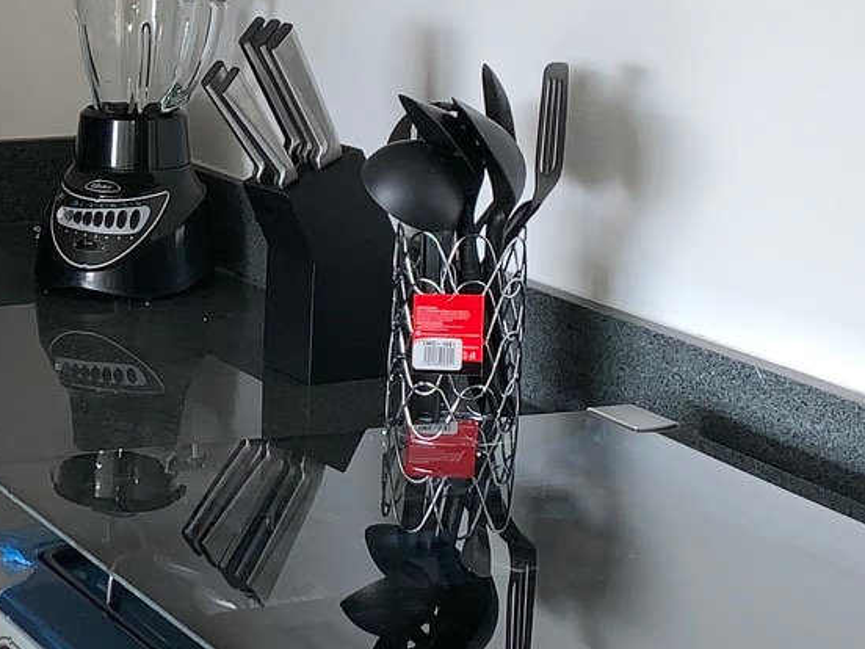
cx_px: 2
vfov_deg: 15.5
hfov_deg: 20.0
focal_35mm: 95
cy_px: 216
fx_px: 2374
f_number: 1.8
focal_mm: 4.25
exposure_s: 1/17
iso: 40
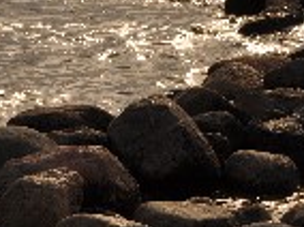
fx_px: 2490
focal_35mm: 284
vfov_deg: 5.2
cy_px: -46
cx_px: 229
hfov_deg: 7.0
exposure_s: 1/640
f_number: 18
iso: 250
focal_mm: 70
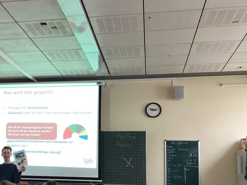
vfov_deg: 23.9
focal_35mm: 61
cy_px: 125
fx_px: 435
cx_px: 37
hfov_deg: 30.6
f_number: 2.4
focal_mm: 3.3
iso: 200
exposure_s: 1/50
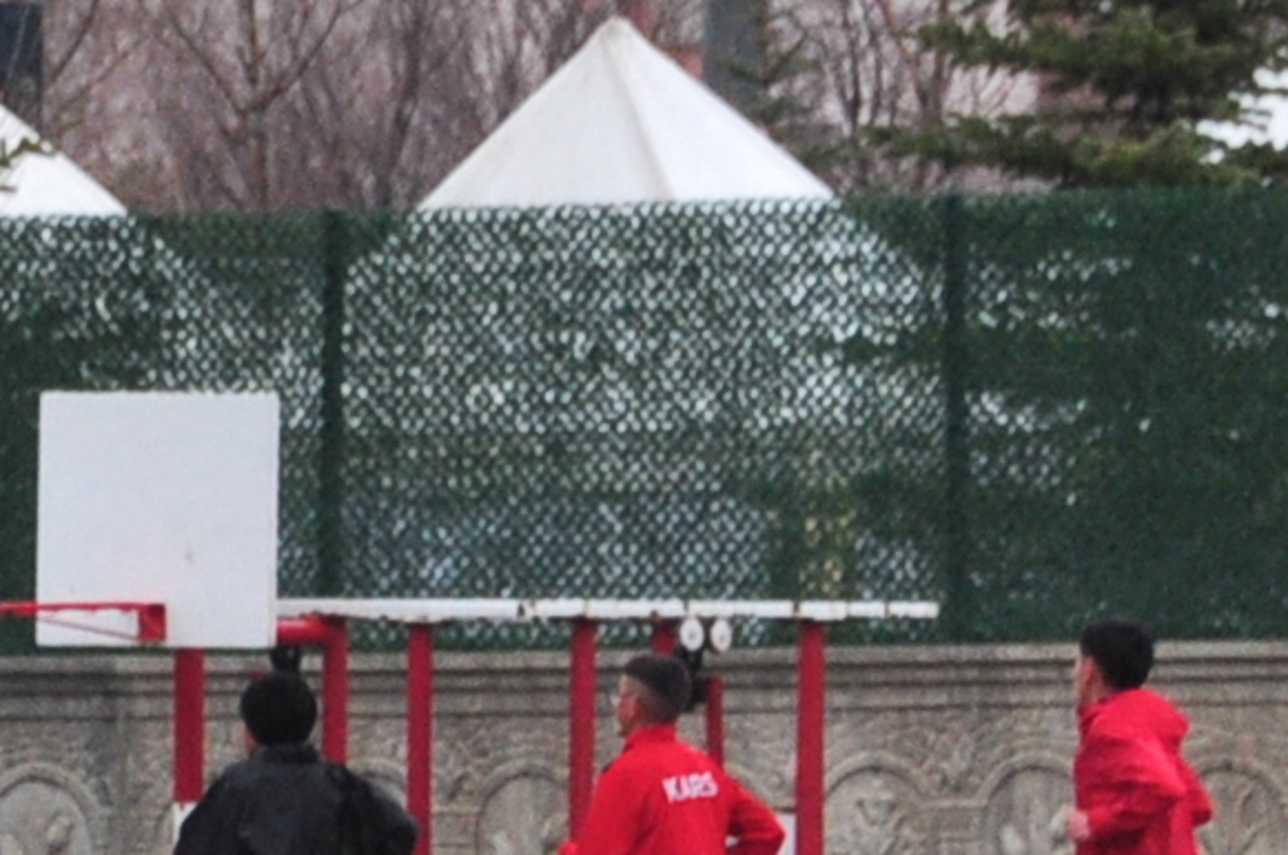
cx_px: -182
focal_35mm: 963
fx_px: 34415
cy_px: 518
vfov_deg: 1.4
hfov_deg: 2.1
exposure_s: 1/400
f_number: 5.6
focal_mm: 116
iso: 400
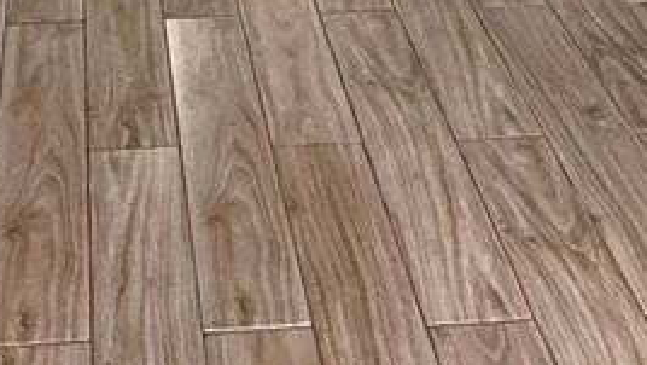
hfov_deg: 23.3
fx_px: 1562
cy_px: -474
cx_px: 196
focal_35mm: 91
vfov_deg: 11.4
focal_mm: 2.22
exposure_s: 1/91
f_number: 2.2
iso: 320
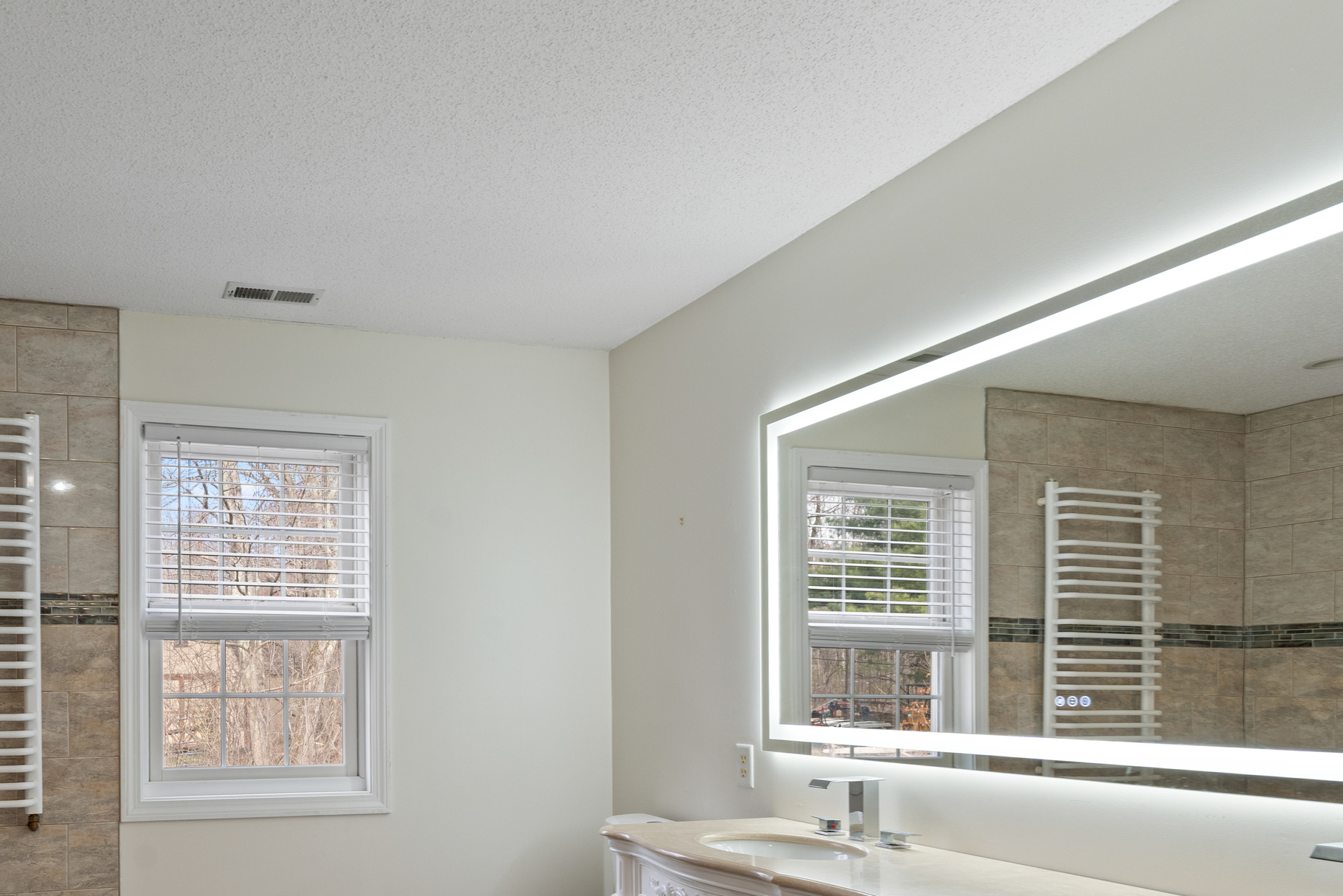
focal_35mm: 27
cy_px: 638
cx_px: 338
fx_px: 1007
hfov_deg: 63.5
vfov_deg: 46.7
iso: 400
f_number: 8
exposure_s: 1/6
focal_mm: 16
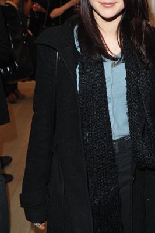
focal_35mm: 57
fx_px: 369
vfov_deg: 35.0
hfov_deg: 23.6
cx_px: 106
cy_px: 98
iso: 640
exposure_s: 1/125
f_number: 5.6
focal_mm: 38
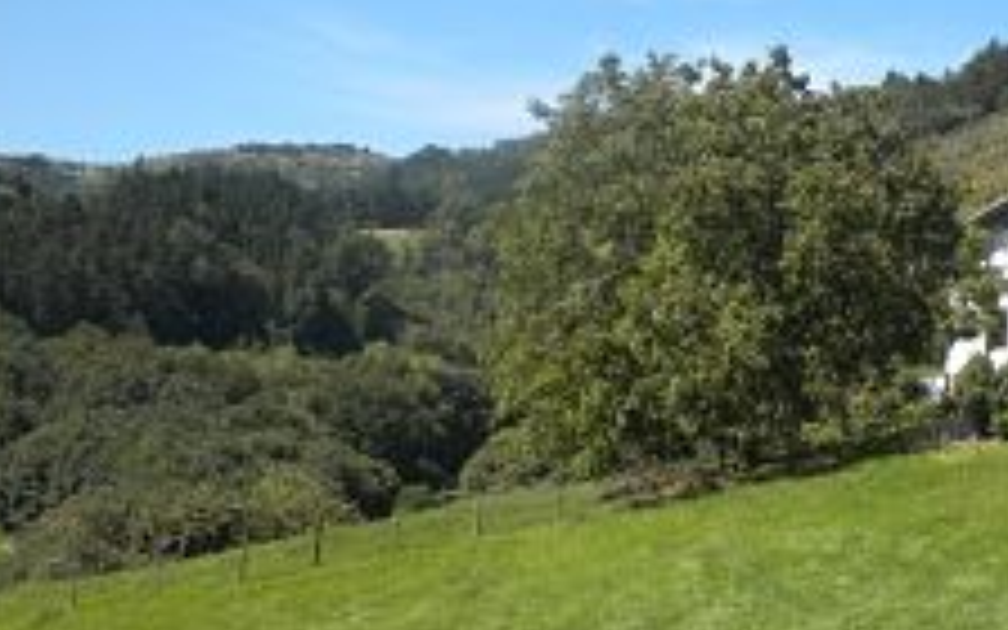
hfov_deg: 28.9
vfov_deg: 18.6
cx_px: 765
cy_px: 410
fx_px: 1923
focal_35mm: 70
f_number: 3.5
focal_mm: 6.6
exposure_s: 1/522
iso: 64
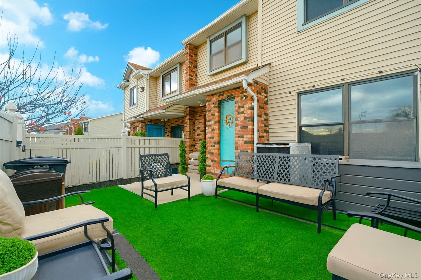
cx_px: 210
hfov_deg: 96.7
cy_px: 140
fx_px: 187
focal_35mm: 16
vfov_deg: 73.7
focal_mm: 16
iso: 125
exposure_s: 1/60
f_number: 4
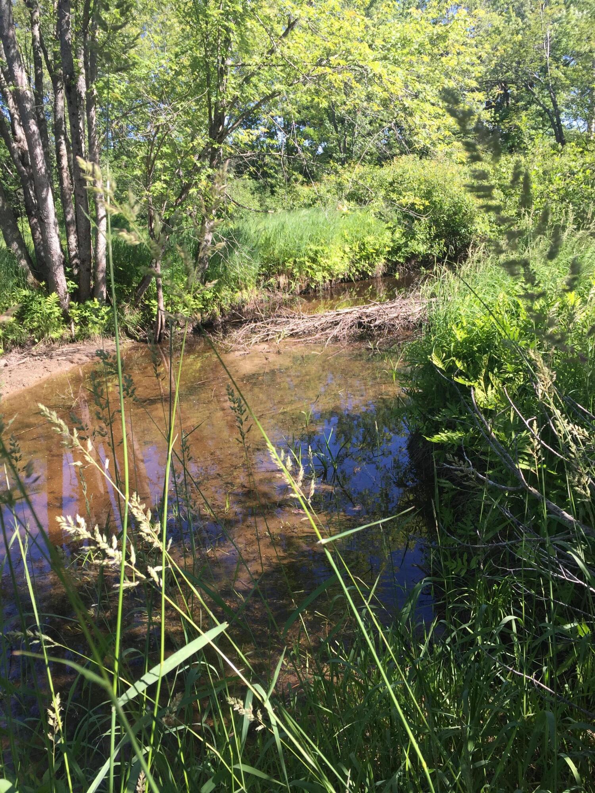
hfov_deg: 48.2
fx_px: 665
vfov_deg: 61.7
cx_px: 298
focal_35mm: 29
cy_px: 396
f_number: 2.2
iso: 32
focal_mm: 4.15
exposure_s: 1/395
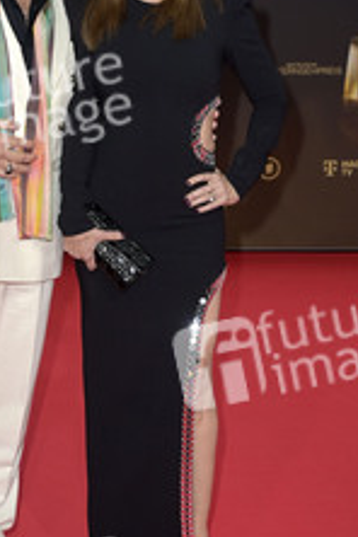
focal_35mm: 99
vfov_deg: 20.6
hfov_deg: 13.8
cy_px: 232
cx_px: 77
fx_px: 1477
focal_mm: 55
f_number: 5
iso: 1000
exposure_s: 1/250
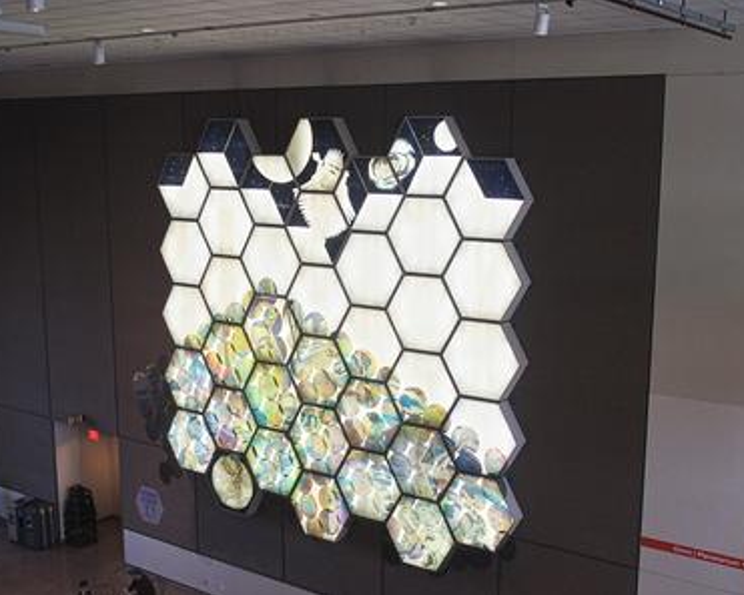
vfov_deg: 37.4
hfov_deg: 45.8
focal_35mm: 40
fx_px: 881
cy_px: 299
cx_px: 355
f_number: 2.8
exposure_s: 1/50
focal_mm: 8.1
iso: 200
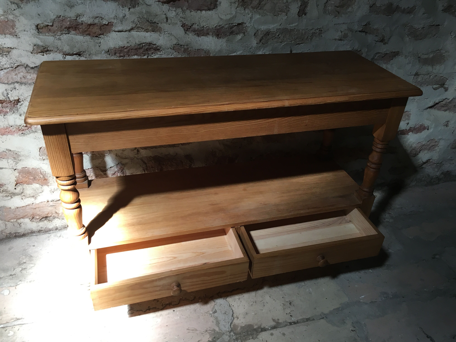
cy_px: 171
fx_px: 382
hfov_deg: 61.7
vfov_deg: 48.2
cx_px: 228
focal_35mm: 29
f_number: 2.2
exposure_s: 1/33
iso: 80
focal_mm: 4.15
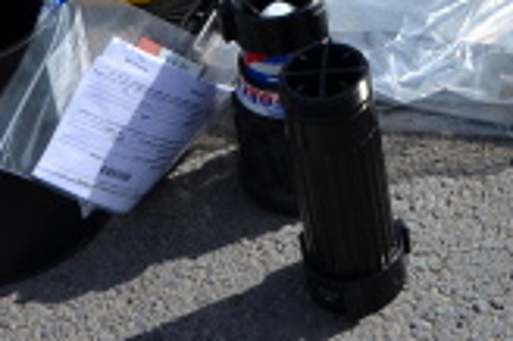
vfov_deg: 8.5
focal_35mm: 153
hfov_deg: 12.9
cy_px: -338
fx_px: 2184
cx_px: 676
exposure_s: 1/320
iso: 100
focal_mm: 21
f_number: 9
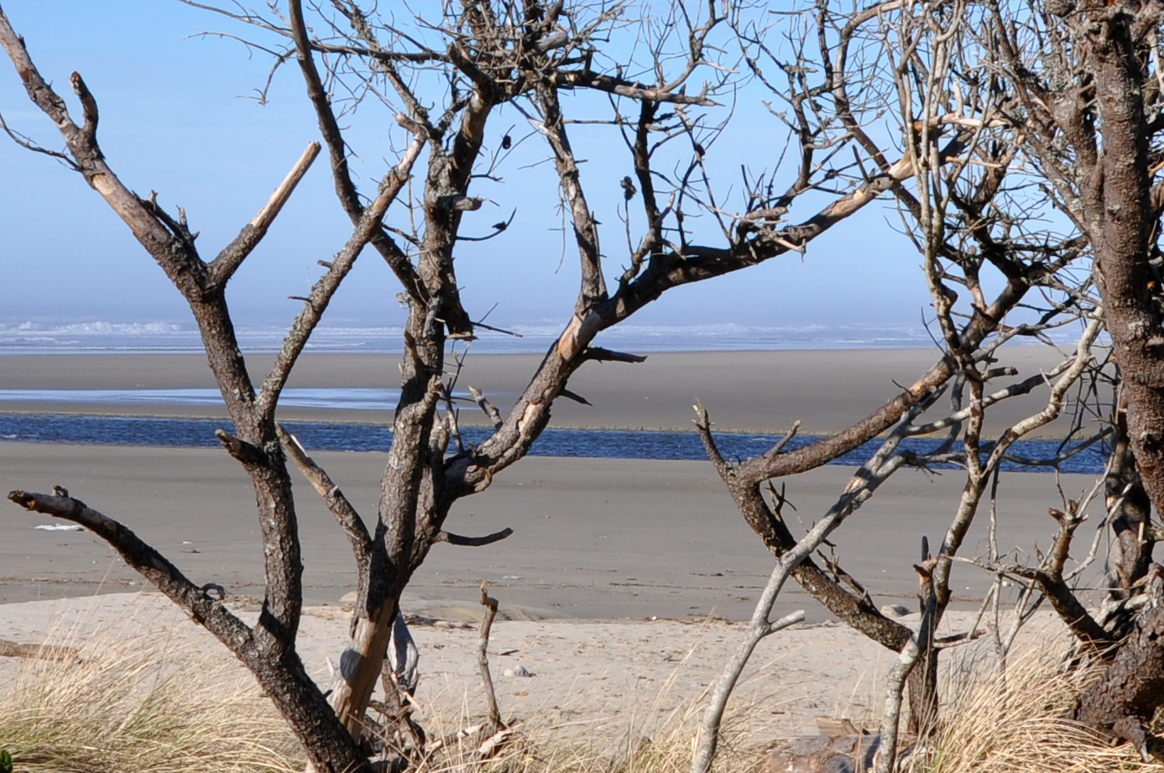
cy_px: 317
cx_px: 507
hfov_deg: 20.0
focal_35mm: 102
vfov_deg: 13.4
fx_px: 3294
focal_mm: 22
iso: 200
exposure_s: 1/400
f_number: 10
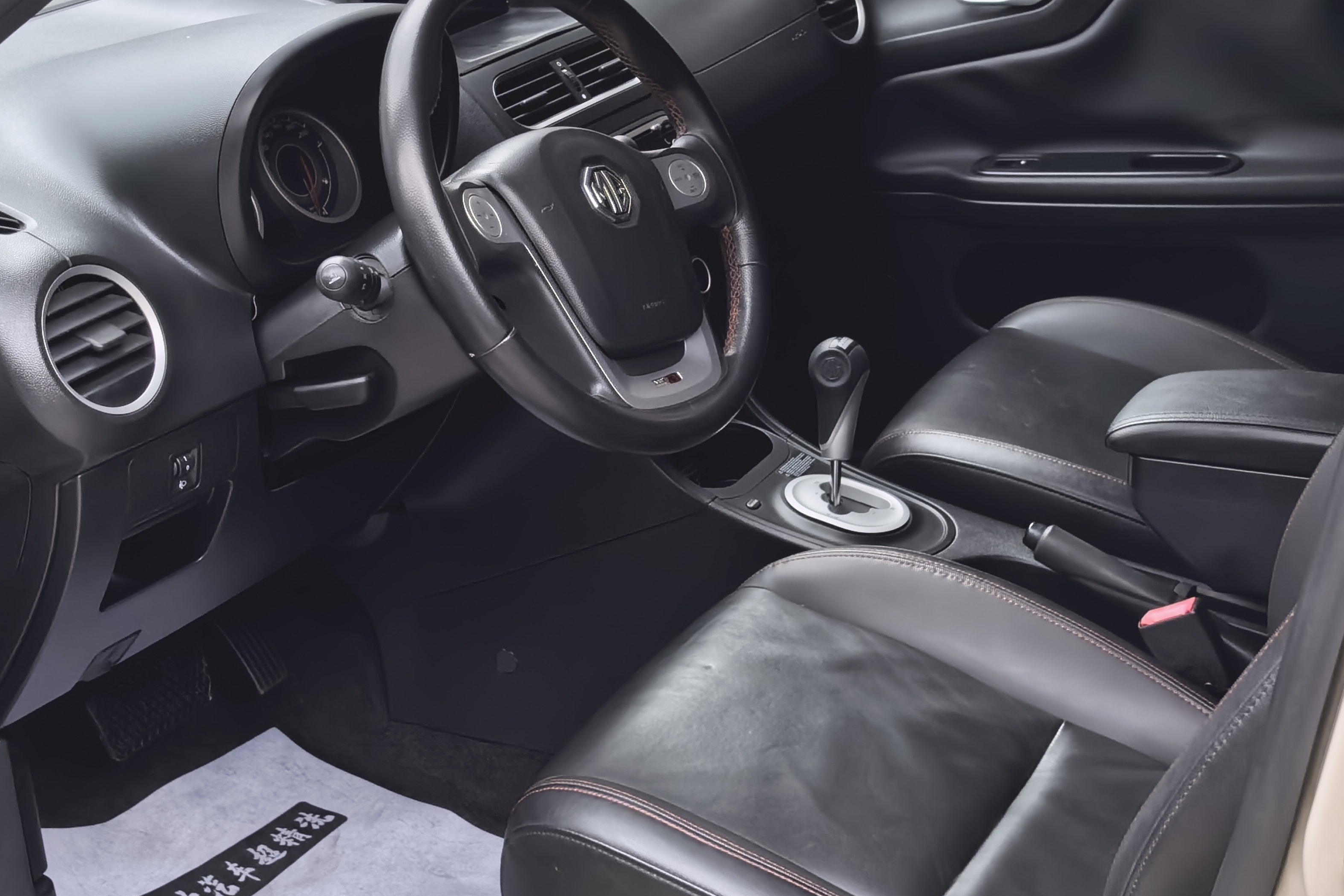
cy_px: 350
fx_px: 2016
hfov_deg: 36.9
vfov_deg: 25.0
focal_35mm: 54
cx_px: 624
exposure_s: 1/100
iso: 100
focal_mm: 6.98
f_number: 2
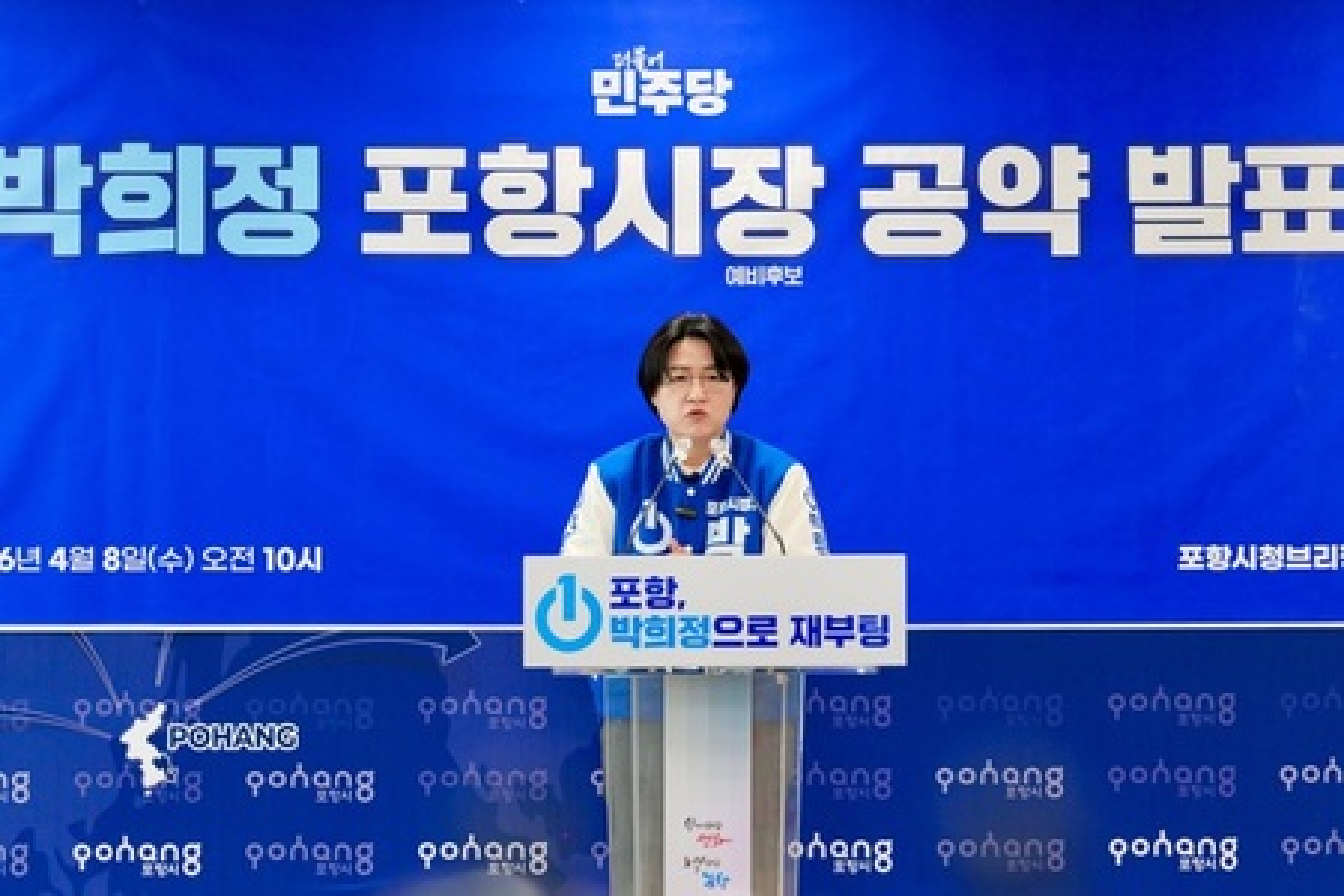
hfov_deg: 24.2
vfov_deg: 16.3
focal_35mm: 84
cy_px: 448
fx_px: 3136
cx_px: 672
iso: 1250
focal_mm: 71
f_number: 4
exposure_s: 1/125
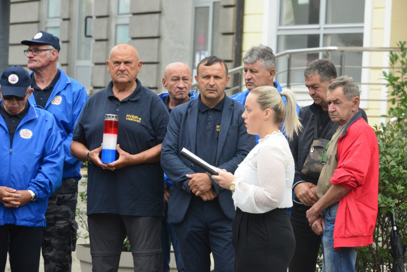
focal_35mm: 300
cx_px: 204
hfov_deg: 6.9
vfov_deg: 4.6
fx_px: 3392
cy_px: 136
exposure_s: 1/640
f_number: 13
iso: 4000
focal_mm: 300
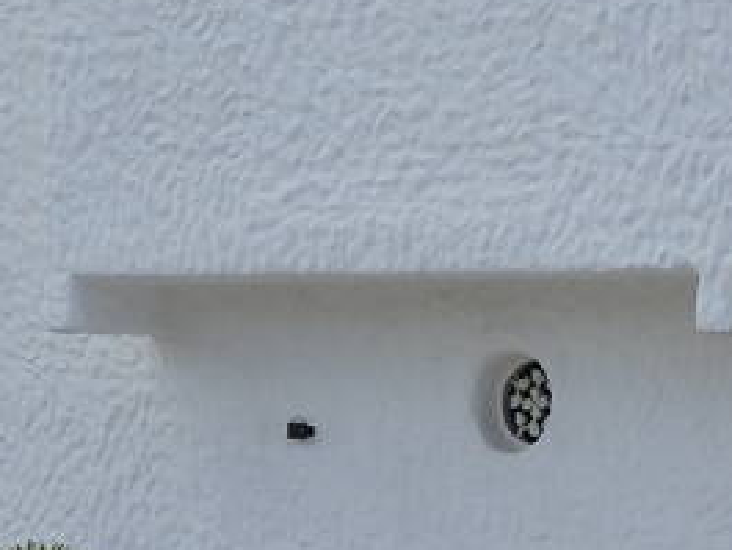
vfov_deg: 8.3
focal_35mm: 179
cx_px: 155
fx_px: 3787
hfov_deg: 11.0
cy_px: 567
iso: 100
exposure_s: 1/1000
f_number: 3.2
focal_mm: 5.9
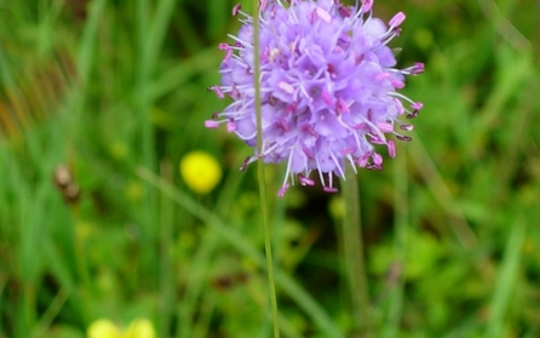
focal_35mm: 161
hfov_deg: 13.0
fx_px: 2370
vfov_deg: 8.2
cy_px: 145
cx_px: 270
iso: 64
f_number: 4.9
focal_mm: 23.4
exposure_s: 1/157
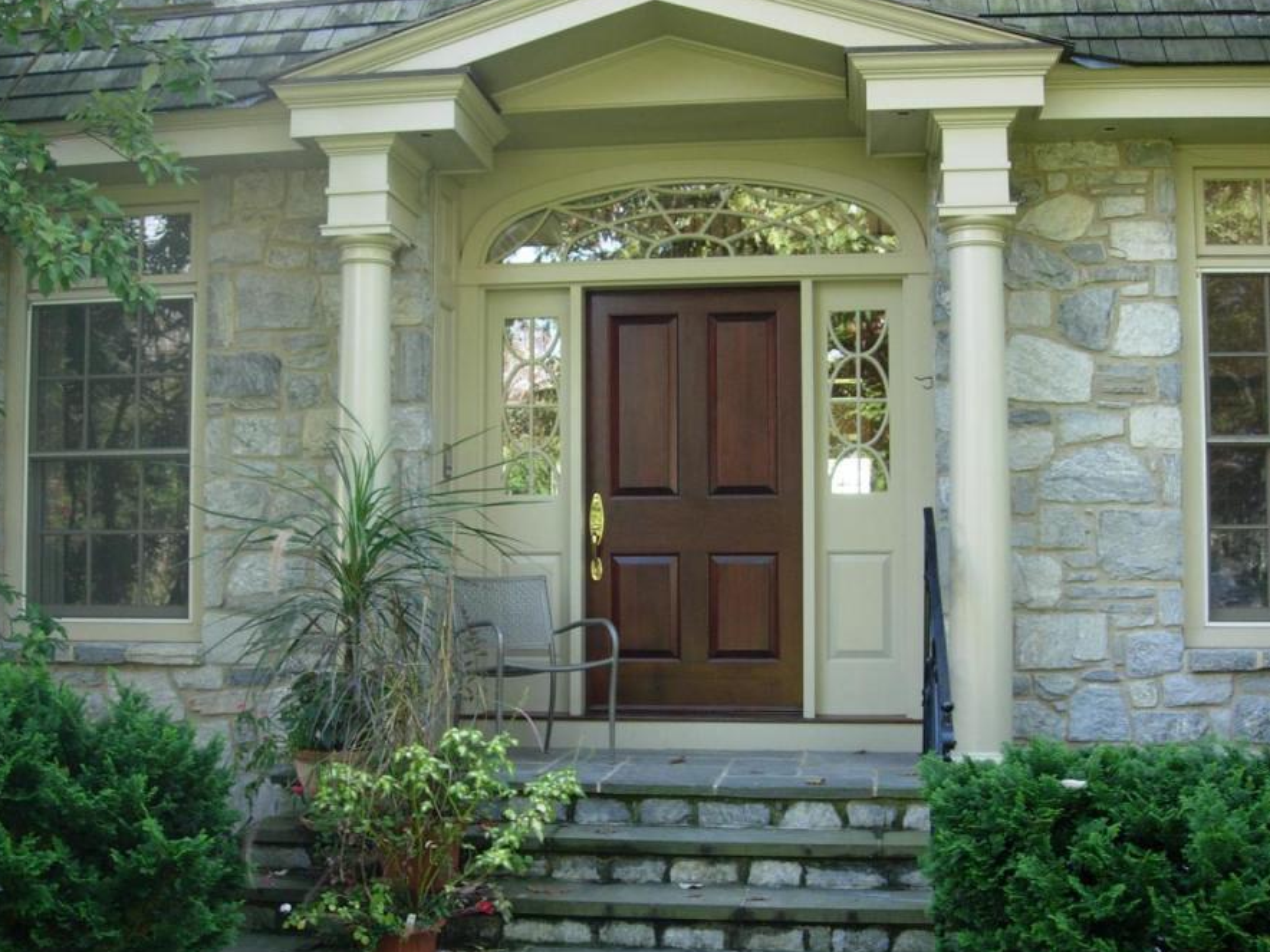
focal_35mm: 44
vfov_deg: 32.8
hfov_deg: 42.9
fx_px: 1614
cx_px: 613
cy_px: 534
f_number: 2.8
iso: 64
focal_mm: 7.8
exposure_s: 1/78.3
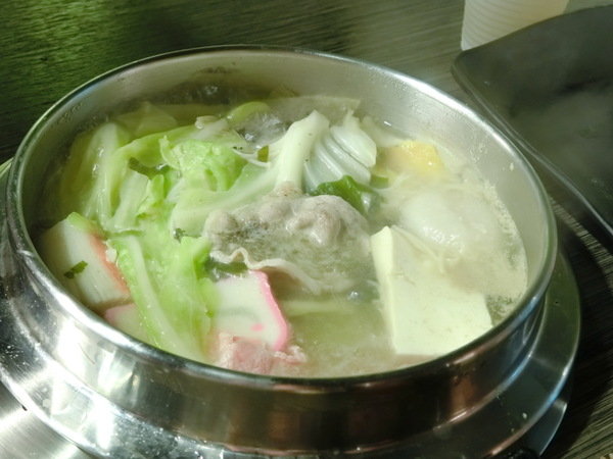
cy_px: 230
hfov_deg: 32.2
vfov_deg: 24.4
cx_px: 306
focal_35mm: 60
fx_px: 1063
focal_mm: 12.8
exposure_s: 1/15
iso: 320
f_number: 3.8
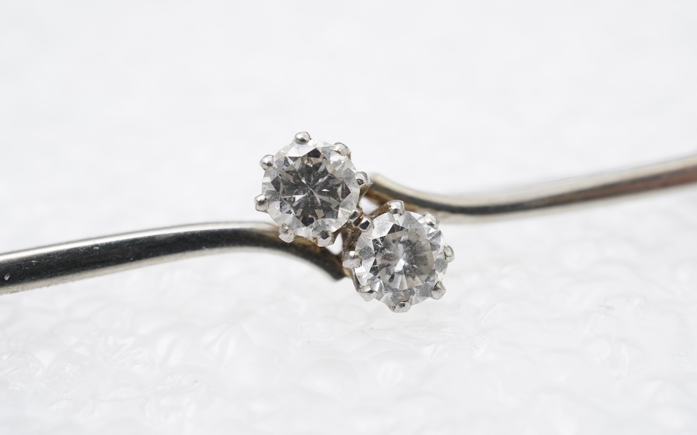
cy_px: 213
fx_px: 1007
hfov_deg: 38.2
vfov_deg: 24.4
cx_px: 369
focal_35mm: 53
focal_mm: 30
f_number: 18
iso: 500
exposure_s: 1/100
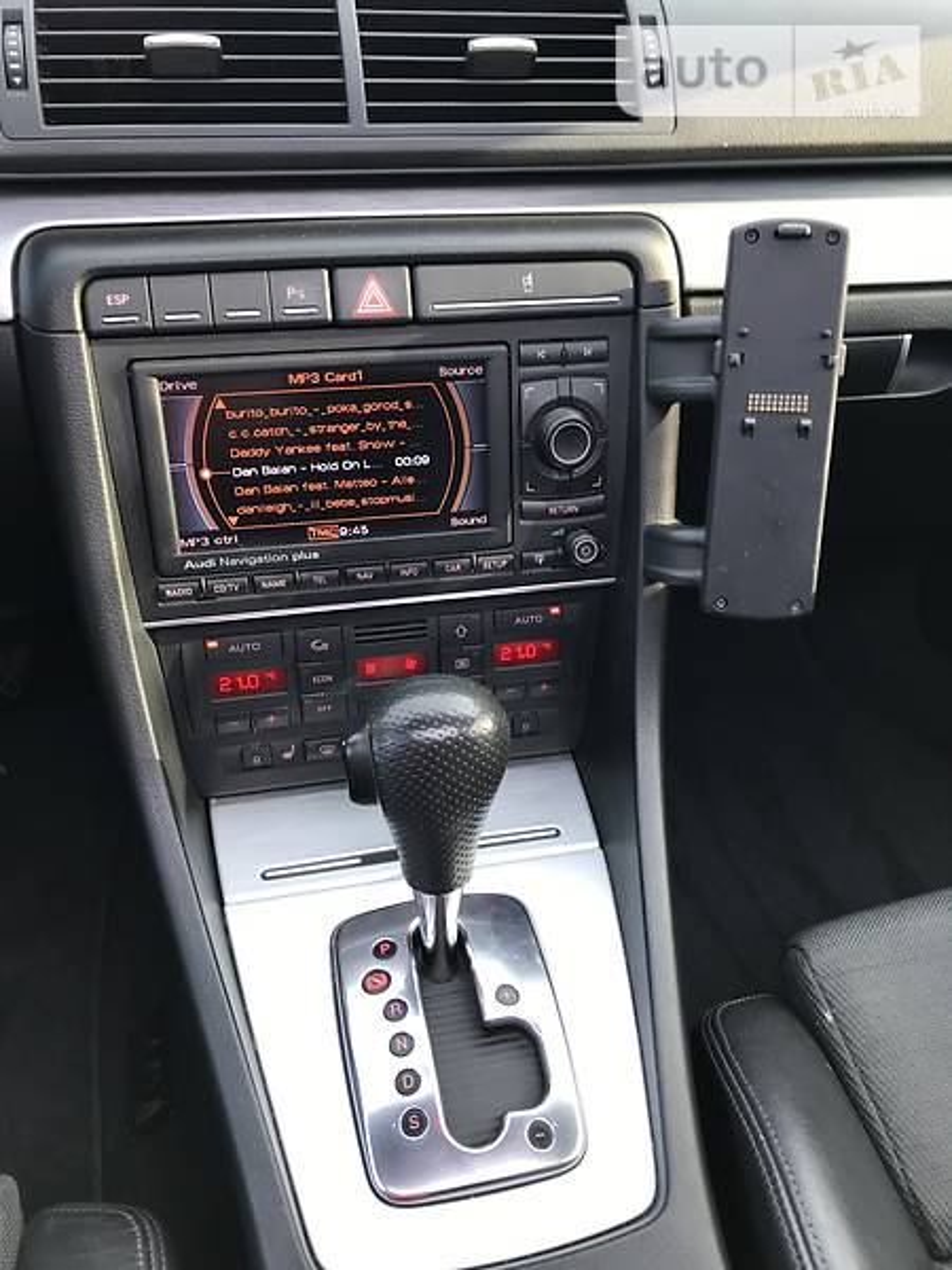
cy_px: 635
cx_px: 476
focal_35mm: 28
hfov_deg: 49.7
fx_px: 1027
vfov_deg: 63.4
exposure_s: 1/49
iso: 25
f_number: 1.8
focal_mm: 4
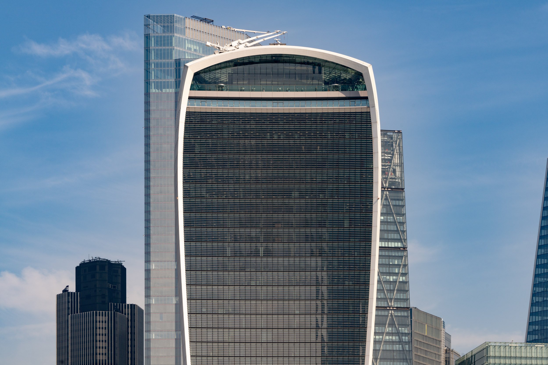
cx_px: 274
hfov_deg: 17.3
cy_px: 182
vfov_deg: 11.6
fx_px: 1796
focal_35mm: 118
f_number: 14
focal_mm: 118
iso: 160
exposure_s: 1/160
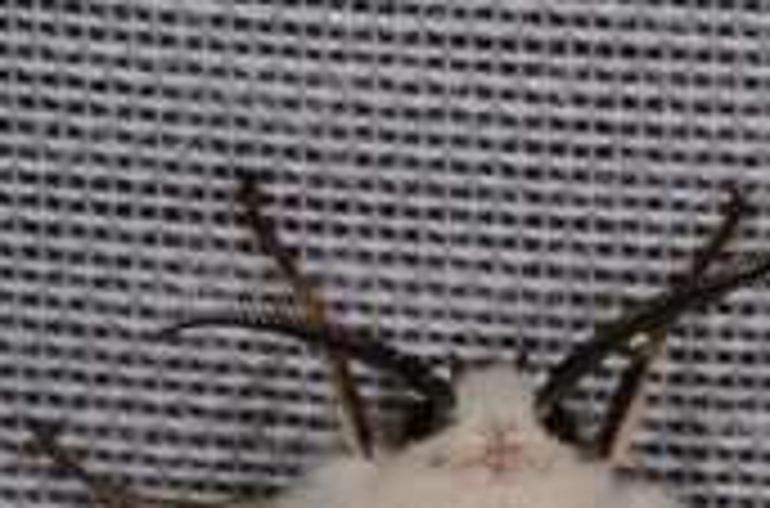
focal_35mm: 589
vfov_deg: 2.3
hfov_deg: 3.5
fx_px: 12570
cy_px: 782
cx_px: 432
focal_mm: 85
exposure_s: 1/60
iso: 100
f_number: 32
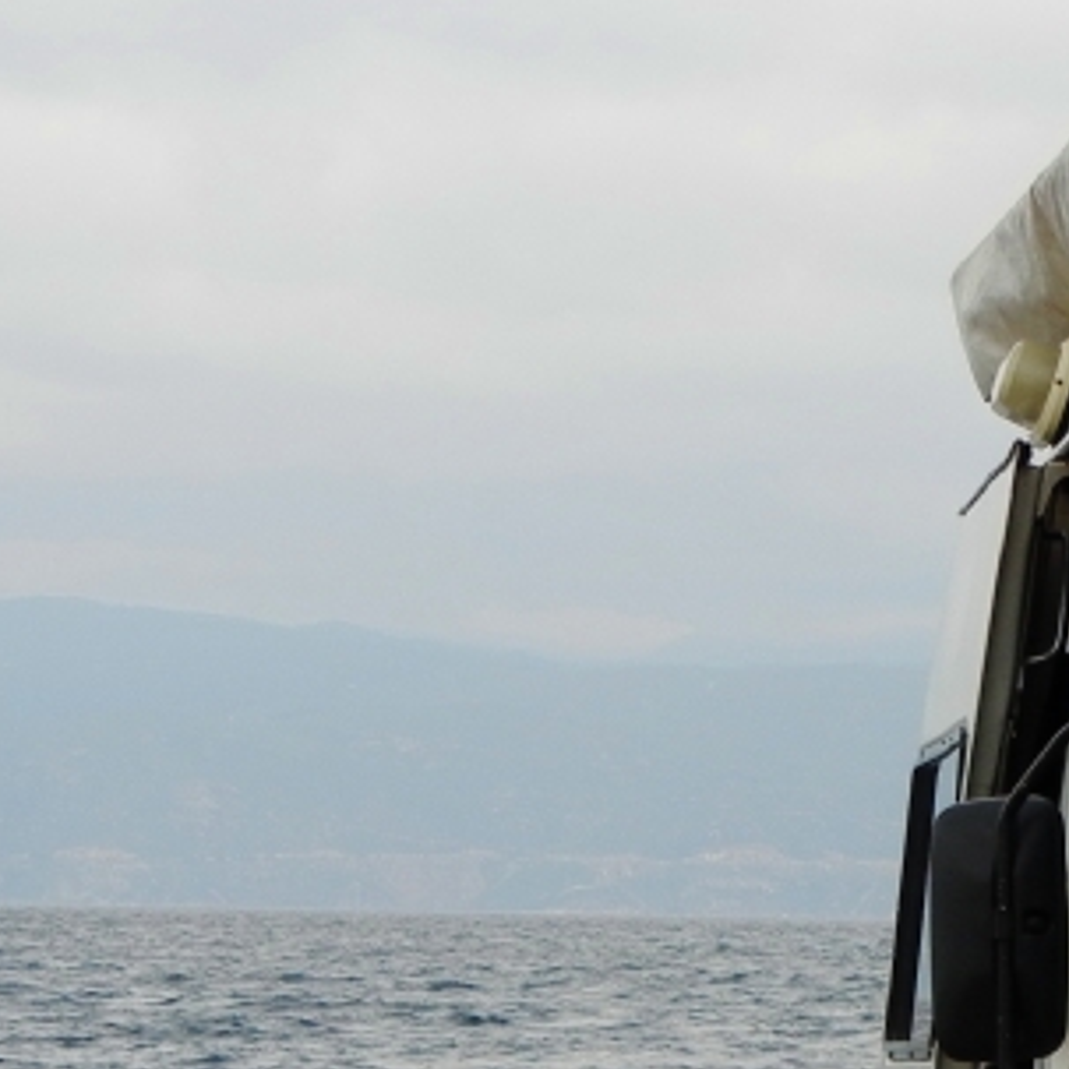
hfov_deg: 7.6
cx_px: 1037
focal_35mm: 230
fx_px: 8036
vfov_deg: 7.6
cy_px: 1090
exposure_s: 1/146
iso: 160
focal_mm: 13.9
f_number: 4.3
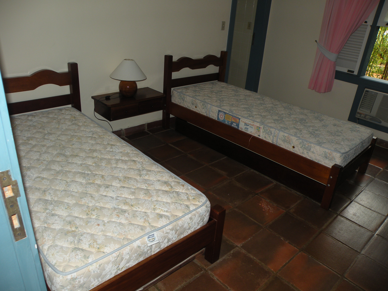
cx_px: 194
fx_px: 303
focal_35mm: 27
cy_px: 146
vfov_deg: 51.4
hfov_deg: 65.3
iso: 64
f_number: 2.8
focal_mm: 4.7
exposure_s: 1/60
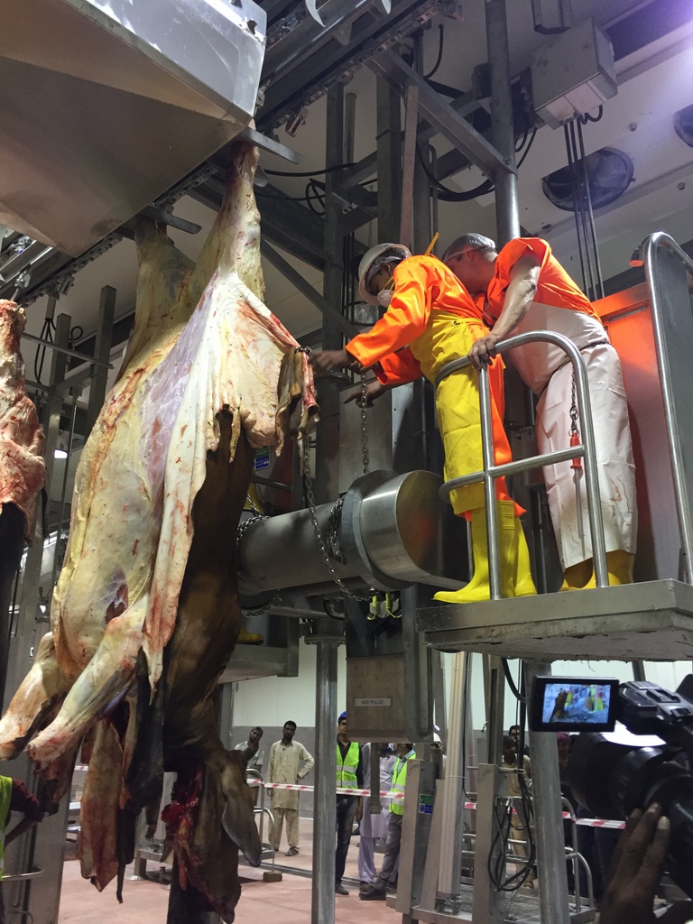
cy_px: 462
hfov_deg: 48.2
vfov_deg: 61.7
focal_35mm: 29
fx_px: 774
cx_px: 346
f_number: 2.2
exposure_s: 1/33
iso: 80
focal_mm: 4.15
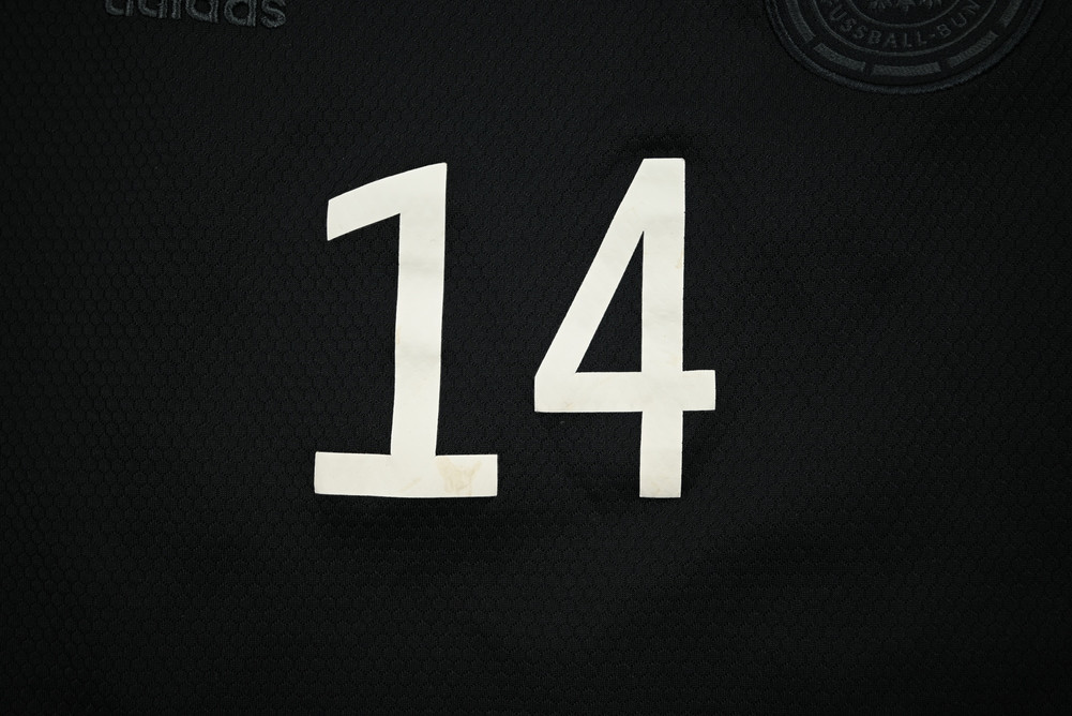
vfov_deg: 37.9
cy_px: 358
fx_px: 1042
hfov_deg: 54.4
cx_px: 536
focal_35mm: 35
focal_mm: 35
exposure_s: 1/125
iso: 200
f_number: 5
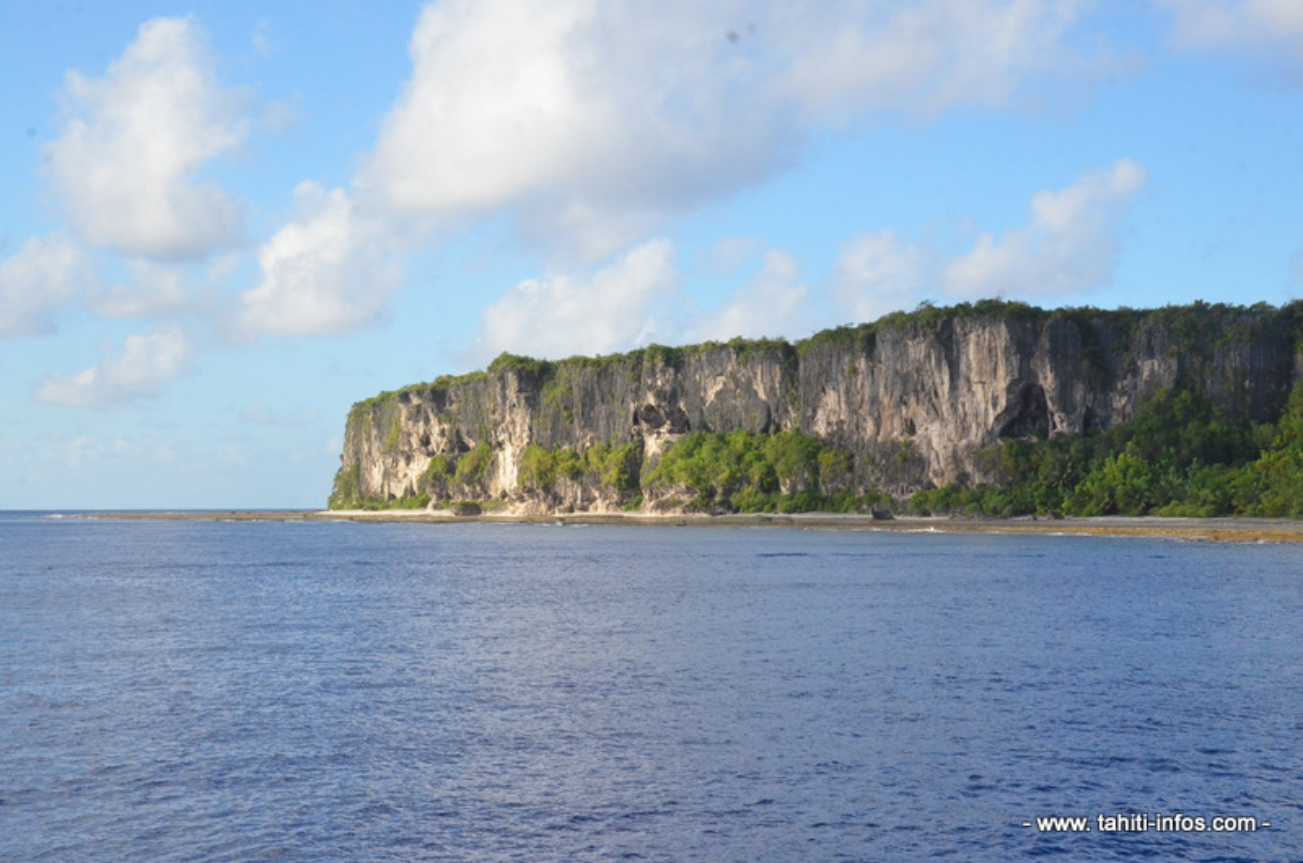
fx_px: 2167
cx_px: 652
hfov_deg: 33.5
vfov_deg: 22.5
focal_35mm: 60
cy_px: 432
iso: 2500
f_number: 18
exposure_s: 1/1250
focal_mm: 40
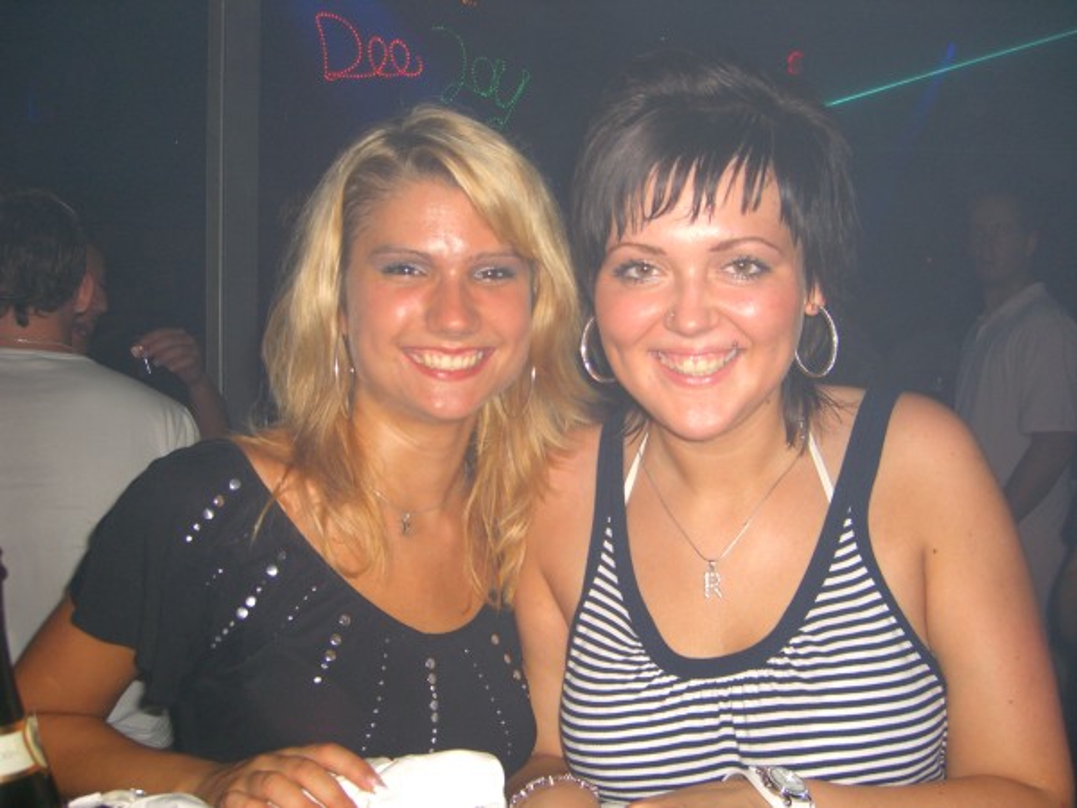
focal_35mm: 38
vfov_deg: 37.7
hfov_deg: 49.0
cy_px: 404
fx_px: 1182
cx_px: 538
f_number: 2.8
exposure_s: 1/60
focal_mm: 7.9
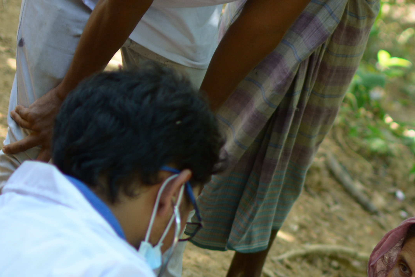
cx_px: 435
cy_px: 381
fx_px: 1699
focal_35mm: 147
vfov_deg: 9.1
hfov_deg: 13.7
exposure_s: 1/640
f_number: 1.8
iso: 220
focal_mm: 35
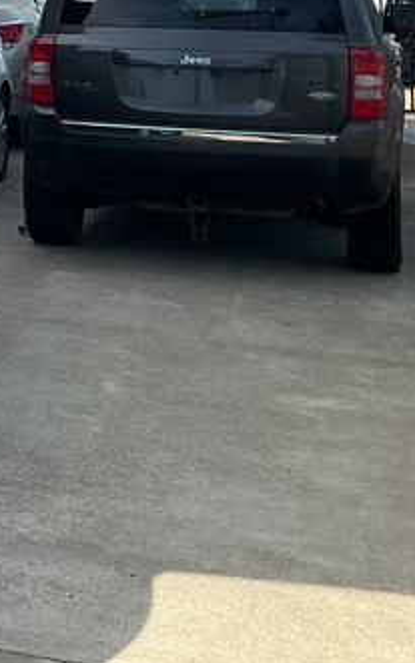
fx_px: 1718
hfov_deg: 11.4
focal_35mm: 95
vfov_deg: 20.6
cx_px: -575
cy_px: -96
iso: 25
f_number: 1.8
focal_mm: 3
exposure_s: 1/1377
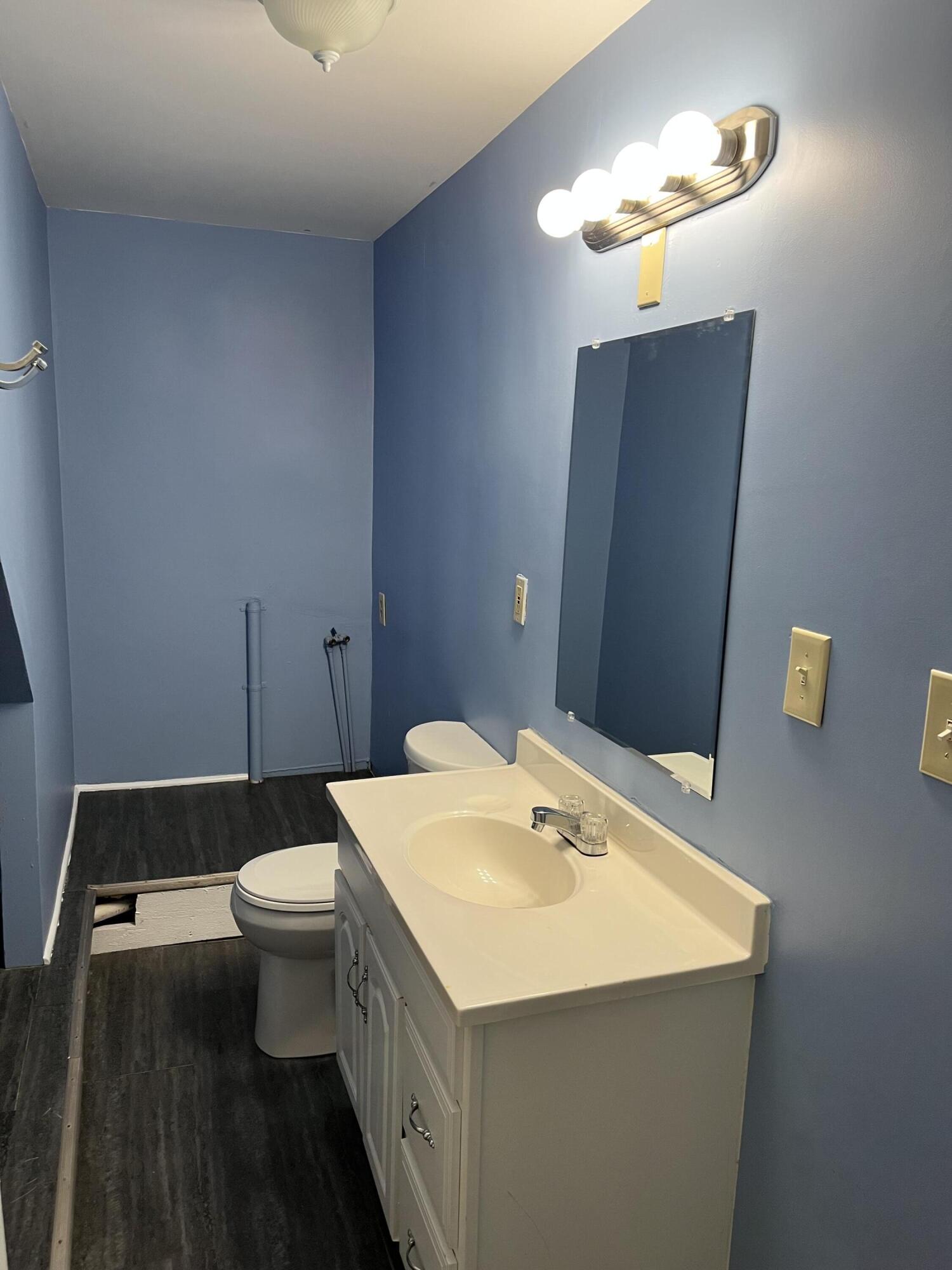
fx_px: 953
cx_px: 476
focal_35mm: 26
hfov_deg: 53.1
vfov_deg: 67.3
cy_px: 635
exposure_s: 1/60
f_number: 1.6
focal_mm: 5.1
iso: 100
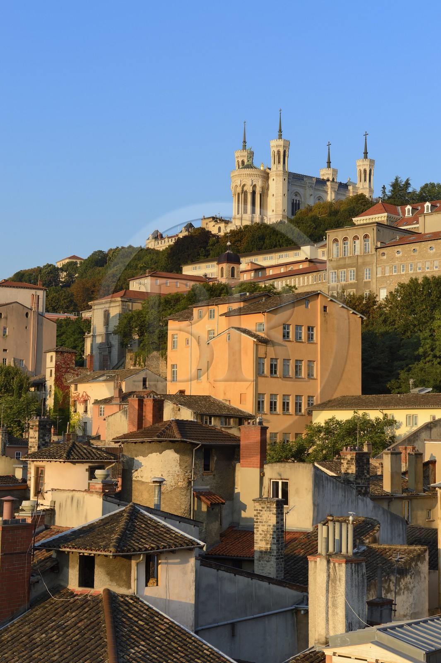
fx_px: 1140
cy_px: 332
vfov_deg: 32.4
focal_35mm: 62
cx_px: 220
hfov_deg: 21.9
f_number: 11
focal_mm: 62
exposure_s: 1/160
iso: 200
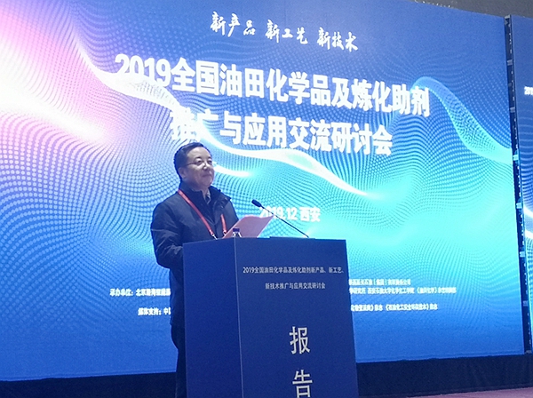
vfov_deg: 32.8
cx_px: 266
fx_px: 676
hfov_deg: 43.0
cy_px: 199
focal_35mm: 44
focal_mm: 3.95
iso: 200
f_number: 1.6
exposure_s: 1/40
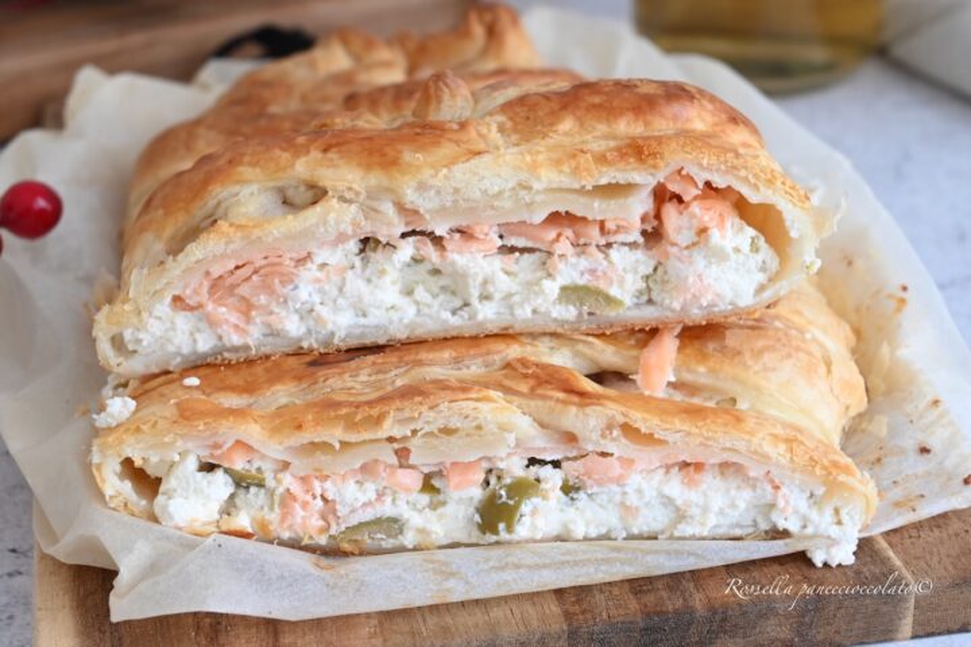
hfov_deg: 29.2
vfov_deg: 19.7
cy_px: 324
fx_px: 1861
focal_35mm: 69
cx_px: 486
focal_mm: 46
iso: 400
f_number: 8
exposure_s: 1/8
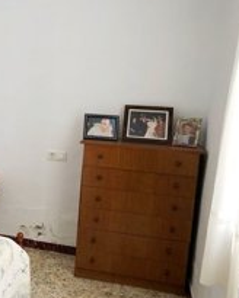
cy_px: 126
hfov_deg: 29.7
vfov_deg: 38.7
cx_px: 10
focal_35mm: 48
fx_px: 424
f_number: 1.8
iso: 40
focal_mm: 3.99
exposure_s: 1/17
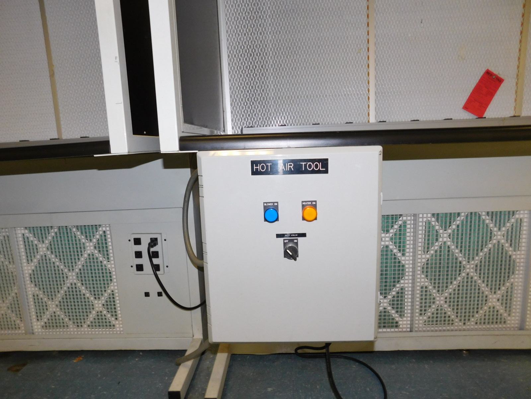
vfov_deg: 58.9
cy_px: 200
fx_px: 353
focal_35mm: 23
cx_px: 266
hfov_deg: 73.9
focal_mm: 4
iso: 200
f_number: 3
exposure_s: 1/30
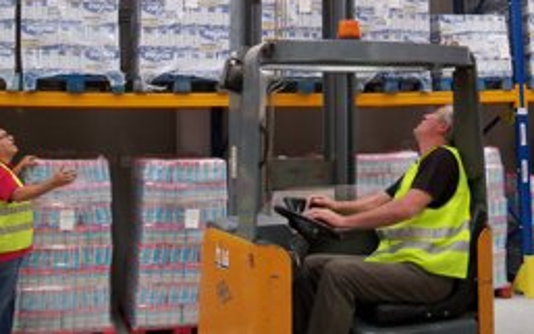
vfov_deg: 24.8
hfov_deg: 40.3
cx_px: 266
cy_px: 7
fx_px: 728
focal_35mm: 50
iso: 250
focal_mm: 6.2
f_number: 3.5
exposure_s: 1/40
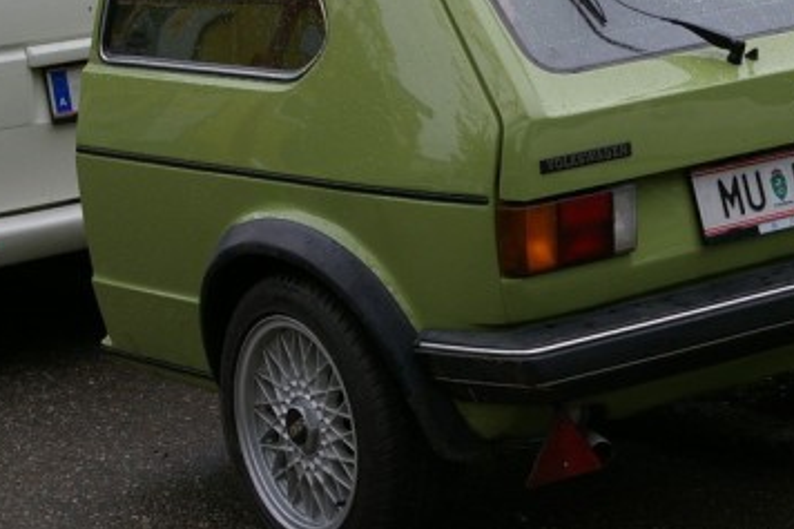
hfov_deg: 15.1
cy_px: 104
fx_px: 2976
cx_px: 611
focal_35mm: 135
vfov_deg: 10.1
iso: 200
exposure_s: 1/180
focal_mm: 40
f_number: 6.7
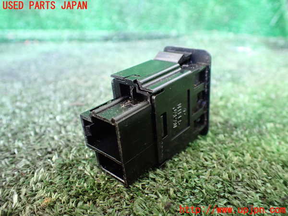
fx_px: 250
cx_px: 144
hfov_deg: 60.0
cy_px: 108
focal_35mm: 30
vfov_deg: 46.8
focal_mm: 5.4
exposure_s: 1/40
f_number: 2.3
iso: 800
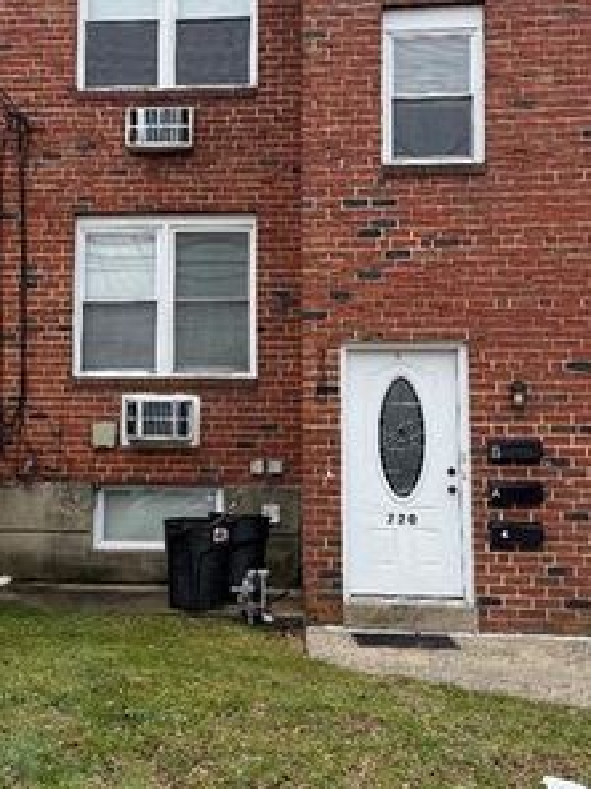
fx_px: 1229
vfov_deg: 35.5
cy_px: 332
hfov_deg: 26.7
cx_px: 149
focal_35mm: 54
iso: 100
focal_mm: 6.76
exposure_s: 1/1689
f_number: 1.78
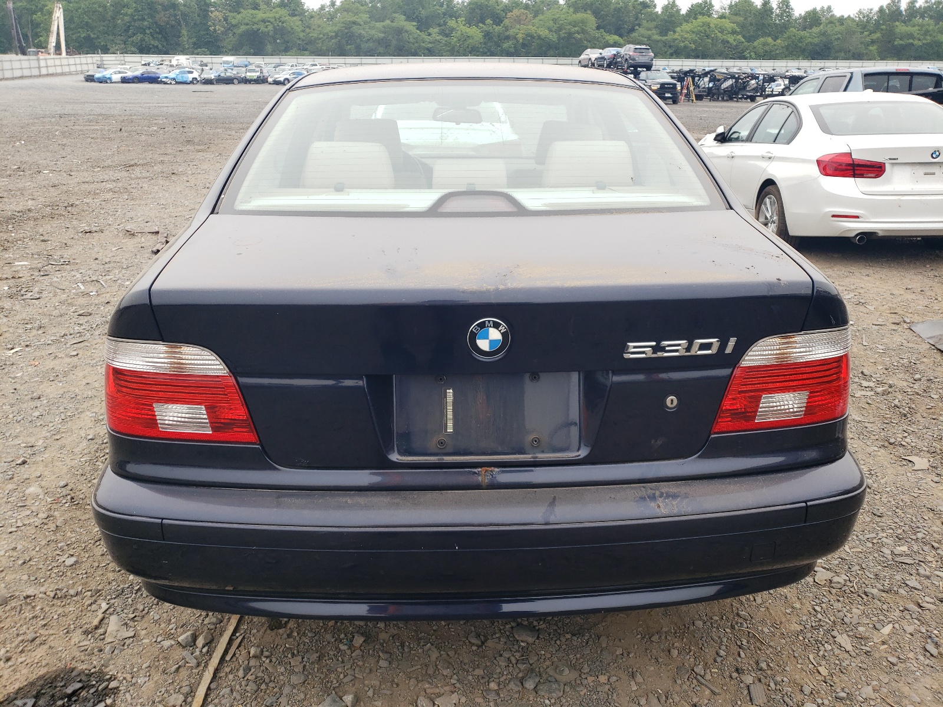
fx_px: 708
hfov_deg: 67.3
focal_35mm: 26
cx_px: 472
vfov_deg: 53.1
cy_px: 354
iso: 50
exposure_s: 1/714
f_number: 1.5
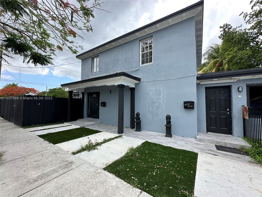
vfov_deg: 85.7
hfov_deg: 102.1
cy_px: 98
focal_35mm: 14
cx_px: 131
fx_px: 106
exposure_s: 1/690
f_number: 2.2
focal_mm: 2.22
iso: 40
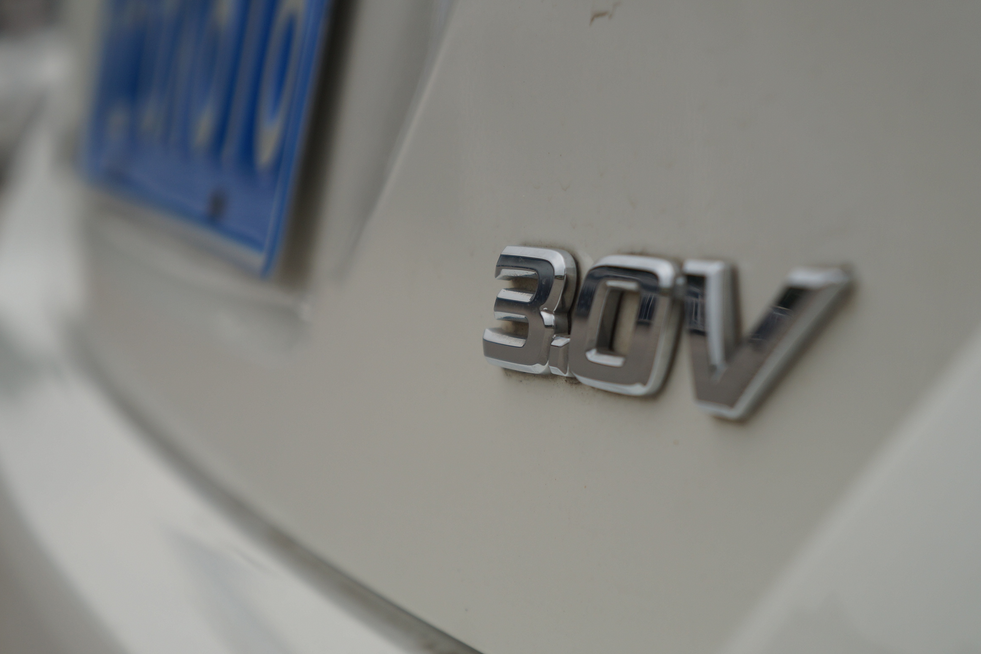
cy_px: 329
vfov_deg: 16.7
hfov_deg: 24.8
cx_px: 511
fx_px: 2234
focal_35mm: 82
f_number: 5
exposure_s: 1/800
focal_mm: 52
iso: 200
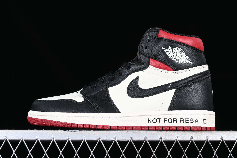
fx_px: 546
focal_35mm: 83
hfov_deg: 24.5
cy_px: 77
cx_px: 124
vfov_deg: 16.5
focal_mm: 50
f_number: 6.3
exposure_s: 1/60
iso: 160
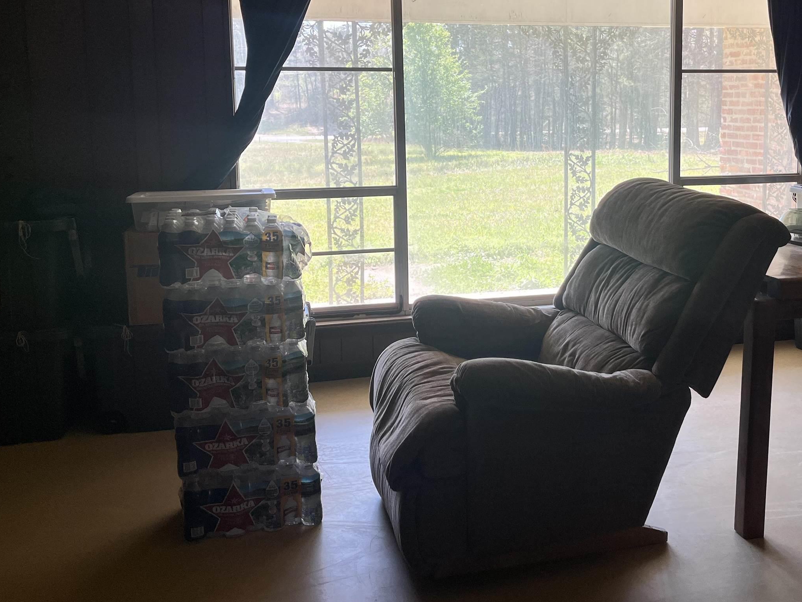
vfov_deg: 36.4
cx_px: 515
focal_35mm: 39
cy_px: 201
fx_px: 904
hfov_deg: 47.3
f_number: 1.6
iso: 40
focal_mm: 5.1
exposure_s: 1/240
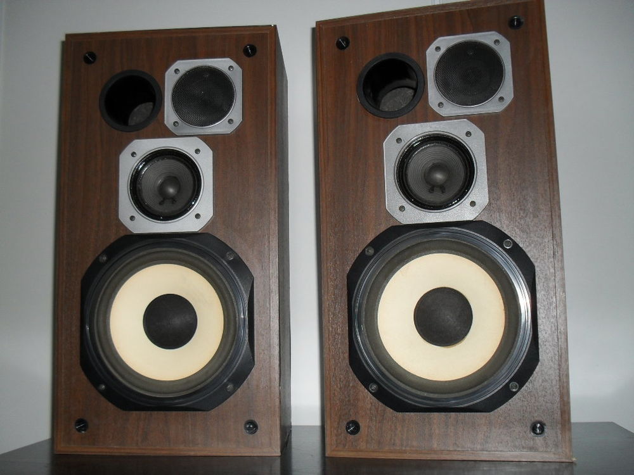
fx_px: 641
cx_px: 317
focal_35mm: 35
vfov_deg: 40.7
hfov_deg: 52.6
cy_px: 238
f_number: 3.2
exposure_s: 1/45
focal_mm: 6.3
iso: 200
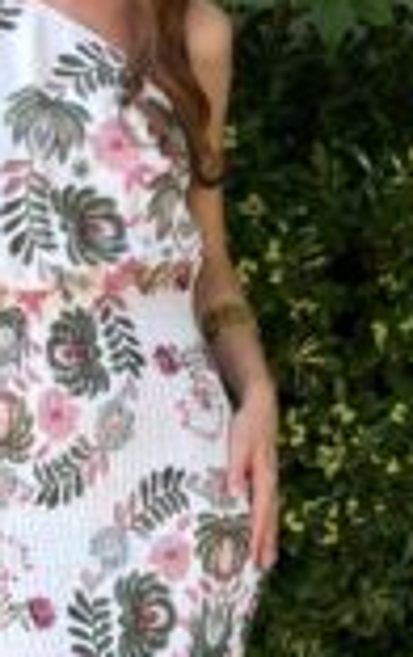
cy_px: 541
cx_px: 88
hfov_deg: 13.9
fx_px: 1687
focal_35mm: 94
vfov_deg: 21.7
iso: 40
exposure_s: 1/257
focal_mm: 5.1
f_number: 1.6
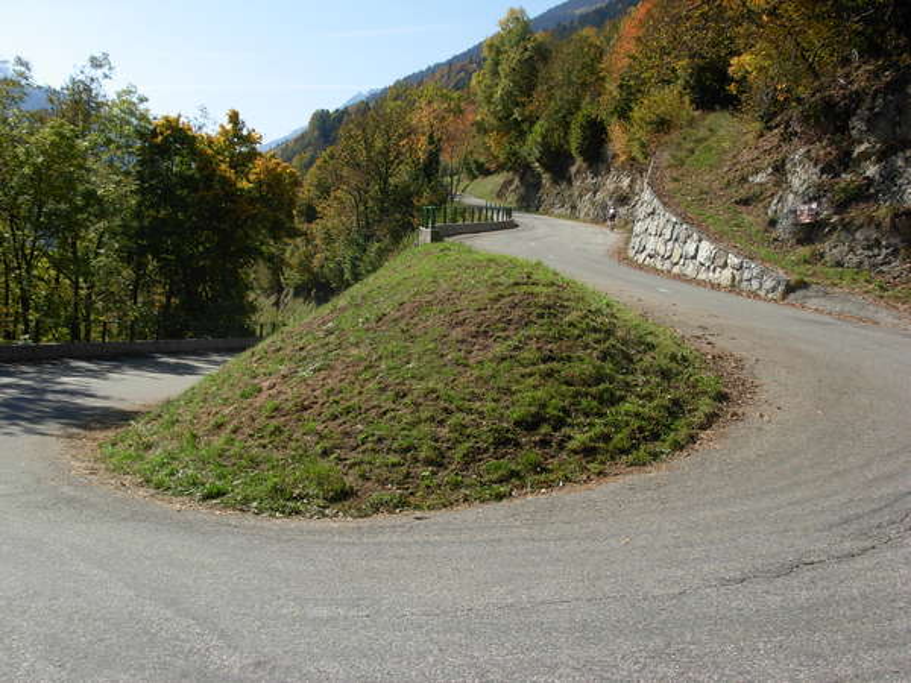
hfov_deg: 49.0
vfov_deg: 37.7
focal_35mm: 38
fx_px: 1000
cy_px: 342
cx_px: 456
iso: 79
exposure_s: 1/418
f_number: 4.9
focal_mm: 6.3
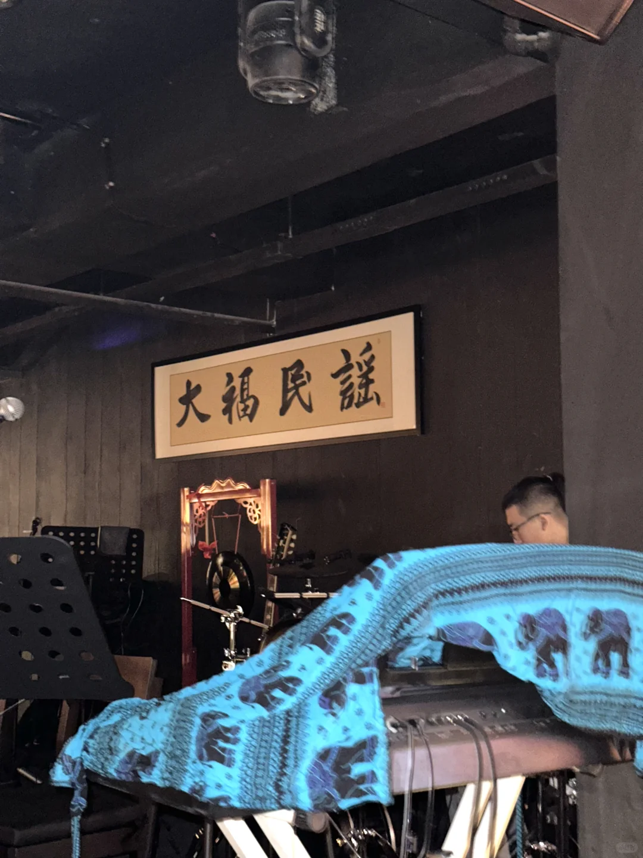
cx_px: 322
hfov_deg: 30.3
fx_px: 1189
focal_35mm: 48
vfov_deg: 39.7
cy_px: 429
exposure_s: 1/4
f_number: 1.78
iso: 320
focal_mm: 6.86
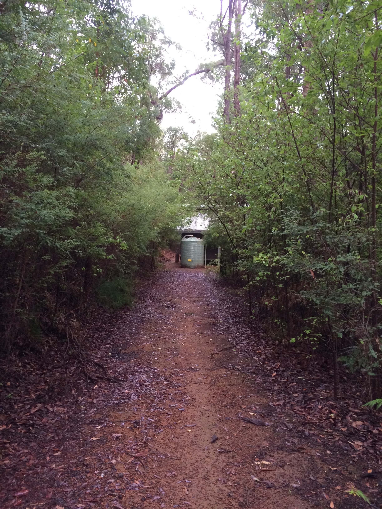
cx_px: 191
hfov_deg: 46.8
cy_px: 254
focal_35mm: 30
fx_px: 441
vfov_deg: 60.0
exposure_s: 1/30
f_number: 2.2
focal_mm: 4.12
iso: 200
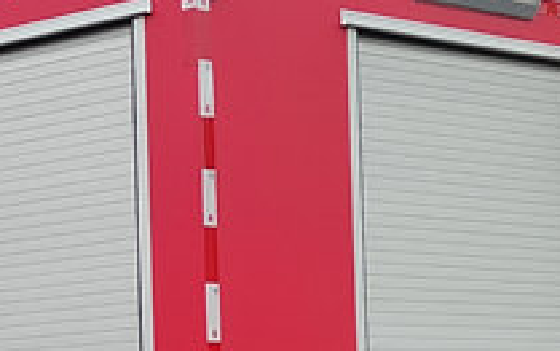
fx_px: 2352
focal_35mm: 154
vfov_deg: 8.5
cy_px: 348
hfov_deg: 13.3
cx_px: -67
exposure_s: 1/146
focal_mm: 5.52
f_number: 1.9
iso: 100
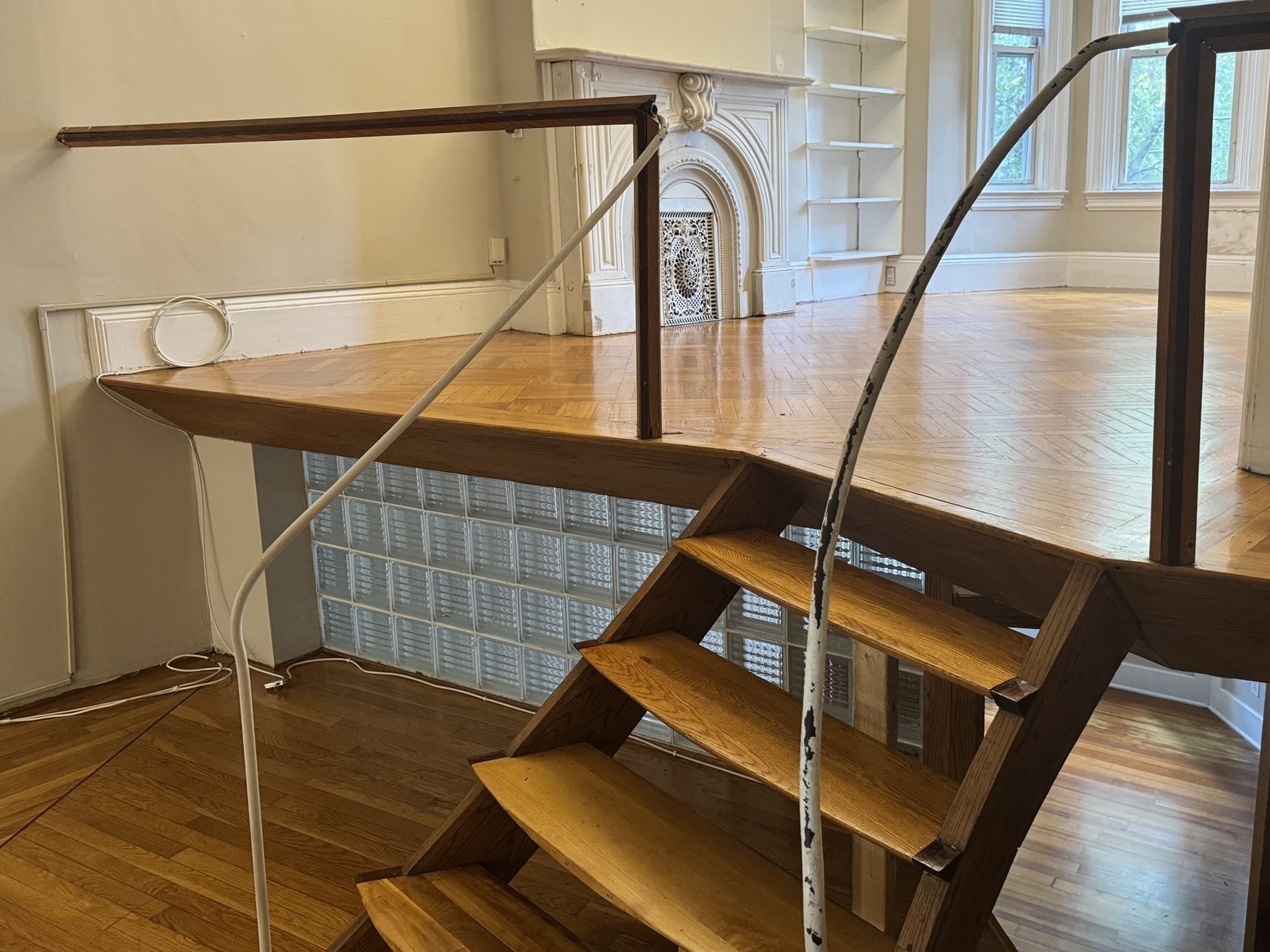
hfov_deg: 63.1
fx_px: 1027
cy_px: 426
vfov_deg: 49.7
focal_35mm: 28
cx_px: 734
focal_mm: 6.76
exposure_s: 1/60
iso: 400
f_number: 1.78
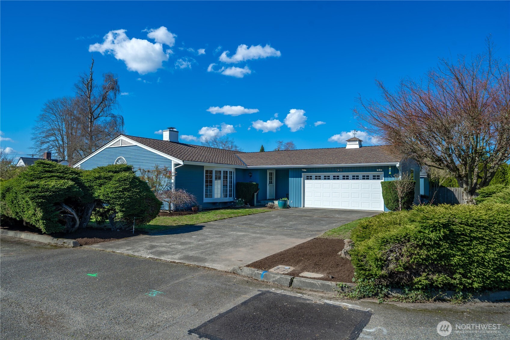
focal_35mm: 24
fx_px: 340
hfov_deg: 73.7
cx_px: 255
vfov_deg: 53.1
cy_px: 170
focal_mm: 24
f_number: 7.1
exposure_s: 1/250
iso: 100
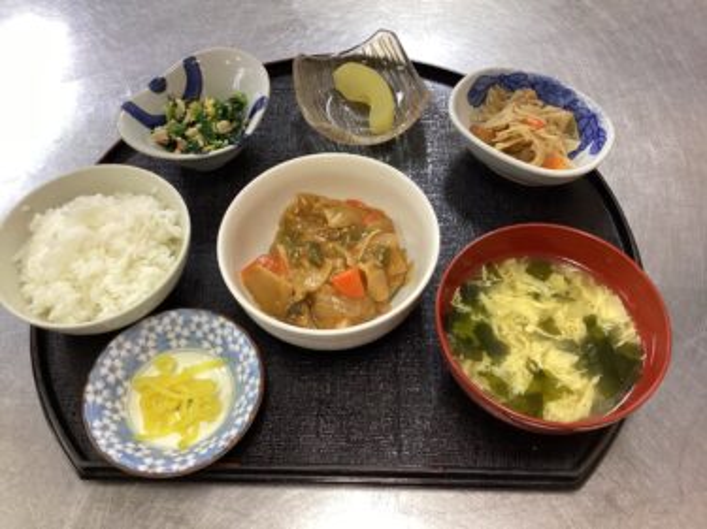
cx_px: 354
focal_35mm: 31
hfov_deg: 58.4
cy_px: 264
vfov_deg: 45.4
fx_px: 633
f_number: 2.4
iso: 125
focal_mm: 3.3
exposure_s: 1/50
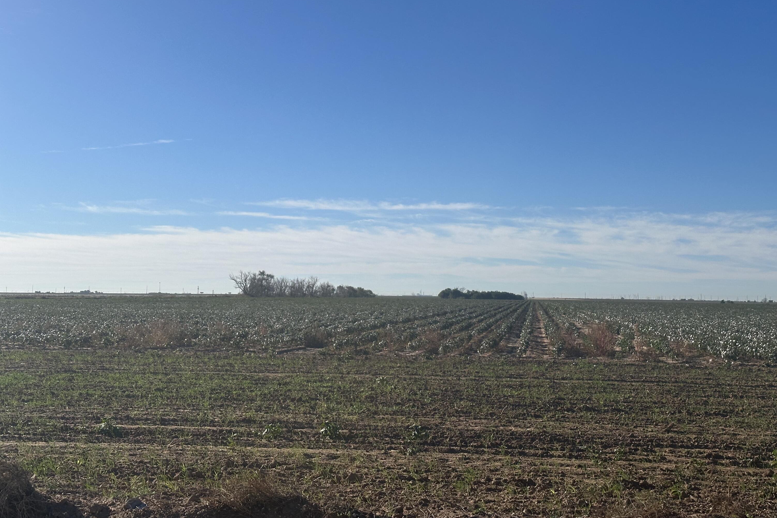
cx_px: 388
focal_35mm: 50
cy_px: 234
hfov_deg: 39.6
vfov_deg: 27.0
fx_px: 1079
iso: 64
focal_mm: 6.86
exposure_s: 1/7092
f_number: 1.78
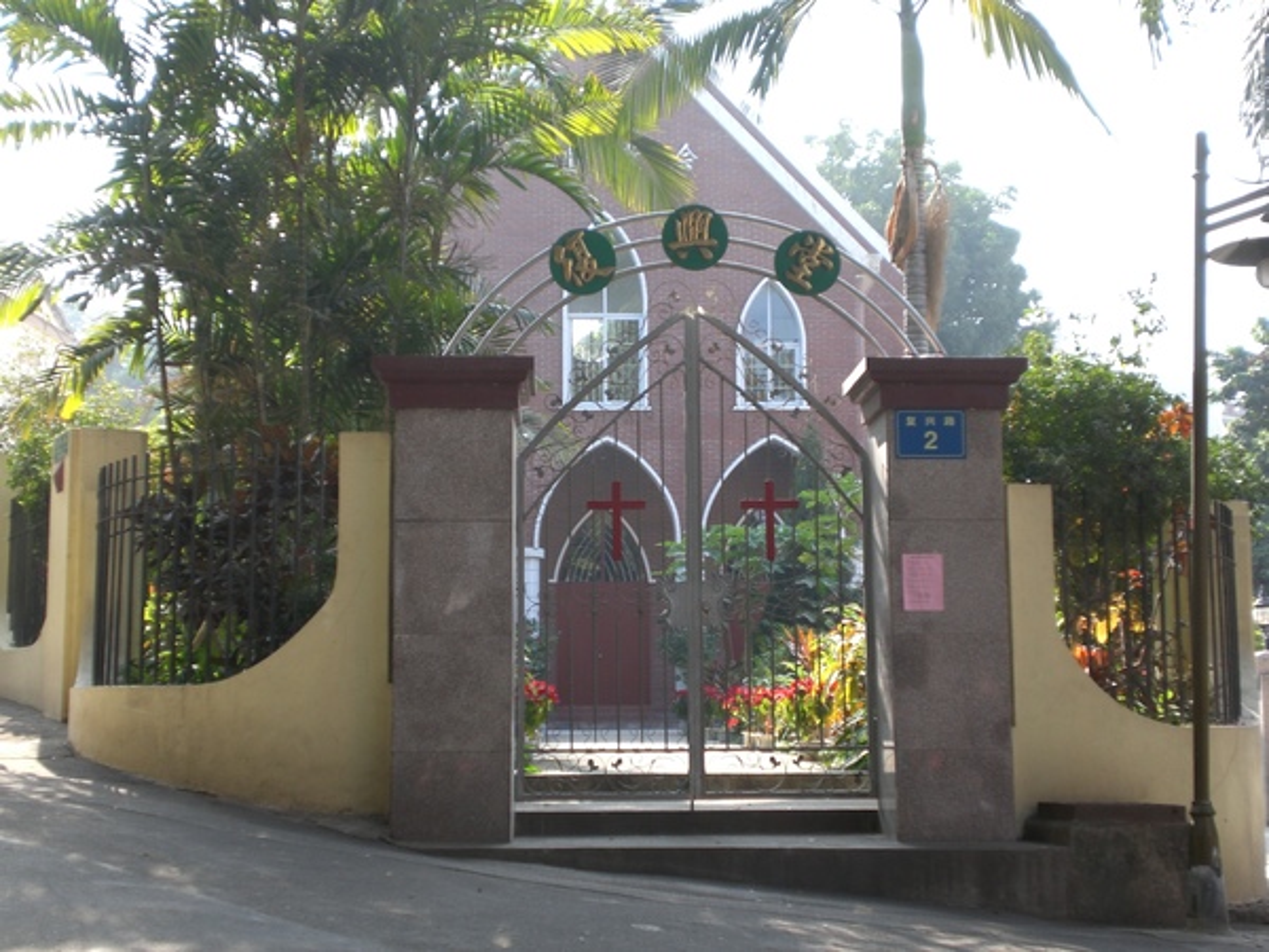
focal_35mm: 51
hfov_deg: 37.5
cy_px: 476
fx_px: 1870
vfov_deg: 28.6
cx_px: 634
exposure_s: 1/125
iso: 50
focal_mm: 8.44
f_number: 3.6
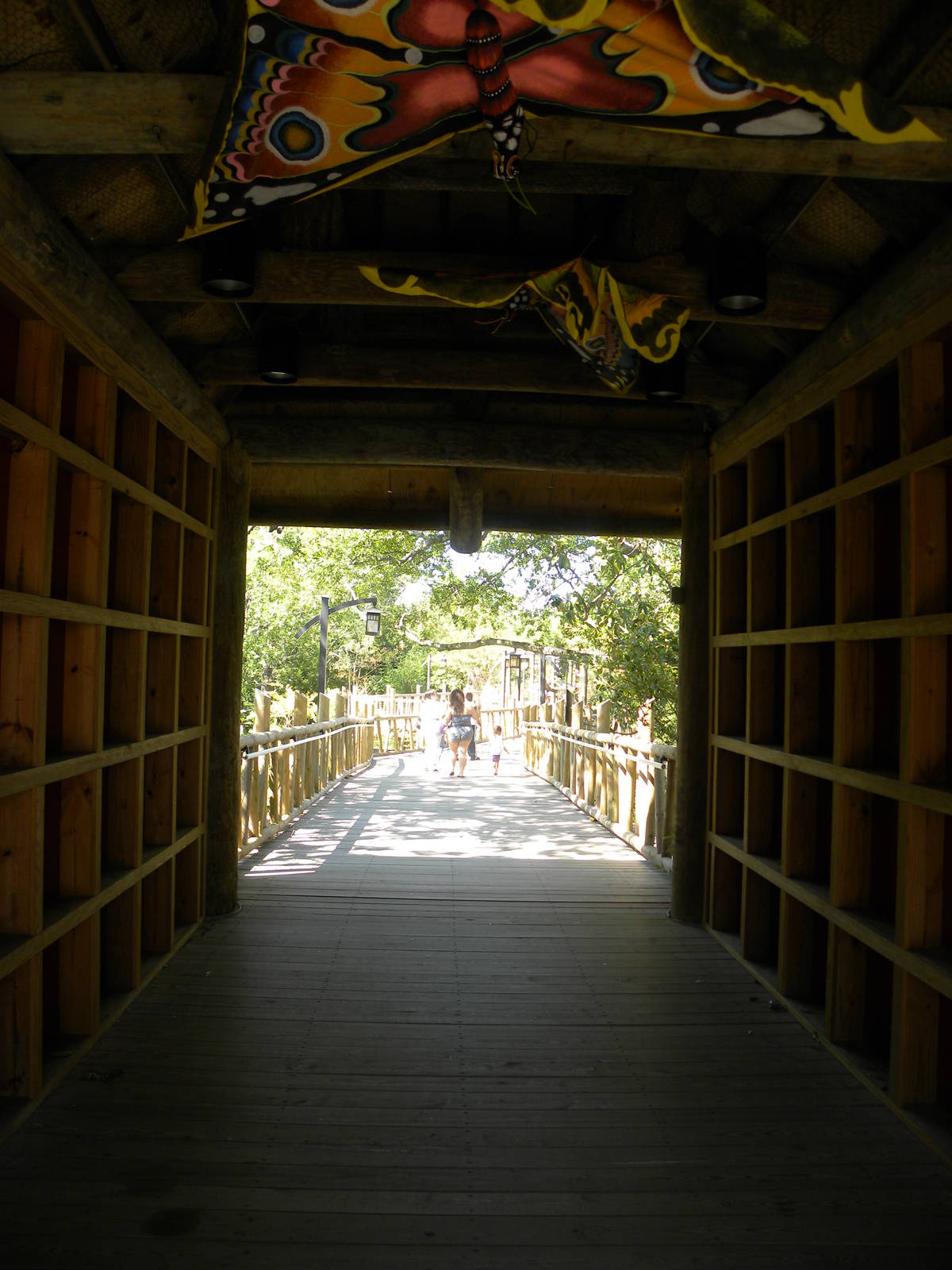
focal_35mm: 26
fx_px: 953
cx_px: 476
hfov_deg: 53.1
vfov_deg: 67.3
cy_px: 635
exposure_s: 1/82
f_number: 3.2
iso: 64
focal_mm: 4.6
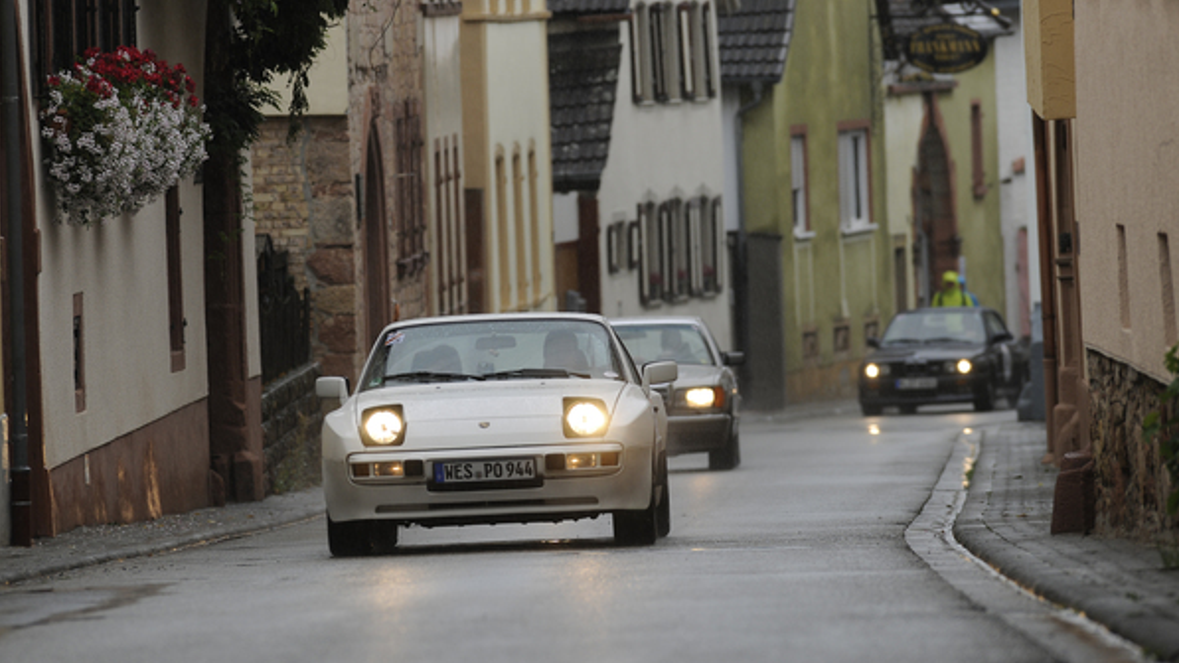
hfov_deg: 6.8
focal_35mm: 316
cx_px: 590
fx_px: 9880
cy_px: 280
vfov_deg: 3.8
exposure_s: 1/250
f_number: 5
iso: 200
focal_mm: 300
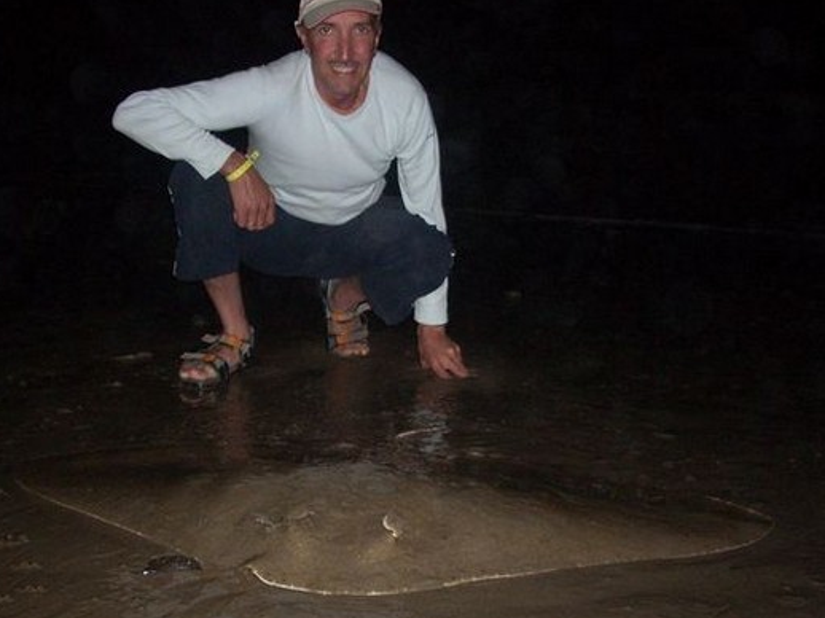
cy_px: 330
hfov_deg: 42.0
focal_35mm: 45
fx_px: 1072
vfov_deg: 32.1
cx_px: 365
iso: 200
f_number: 2.8
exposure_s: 1/60
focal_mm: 6.2
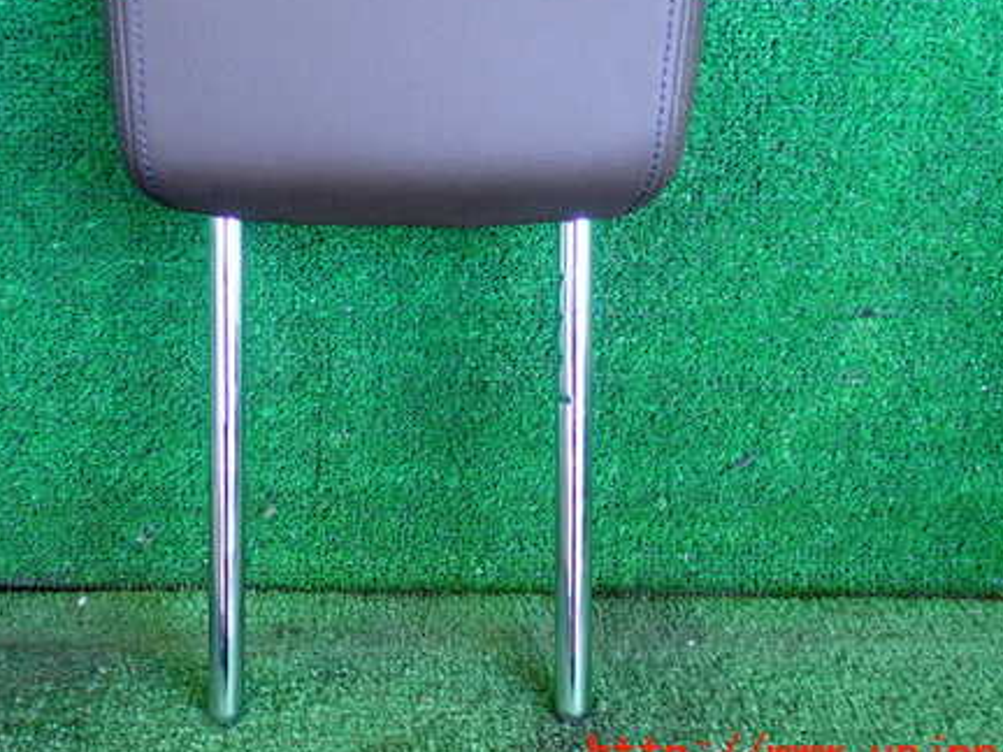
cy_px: 265
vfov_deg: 29.0
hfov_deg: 38.1
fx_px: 1449
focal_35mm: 50
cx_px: 416
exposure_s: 1/125
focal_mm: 6.37
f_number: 2.5
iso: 500
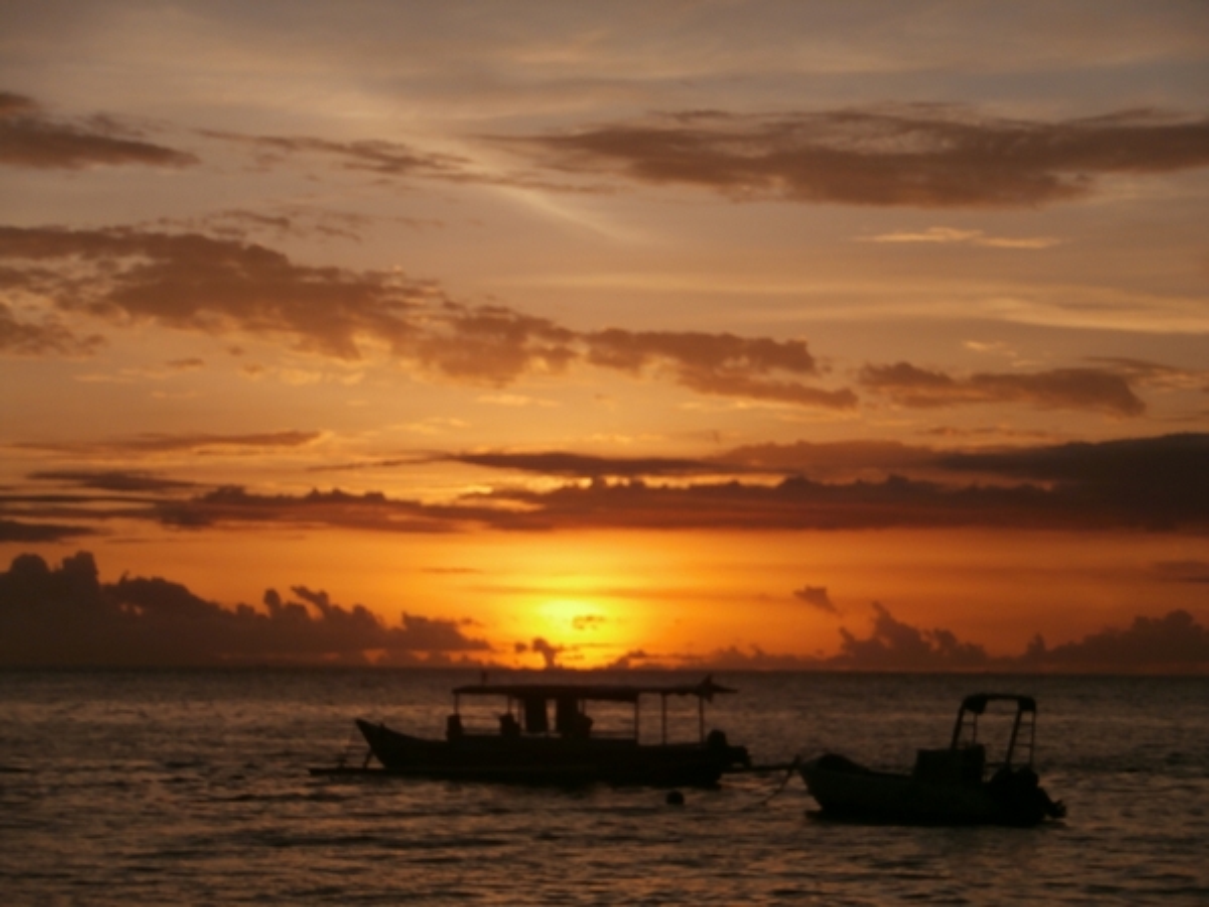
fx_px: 3842
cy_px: 454
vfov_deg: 13.5
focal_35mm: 110
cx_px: 604
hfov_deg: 17.9
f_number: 5.4
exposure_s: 1/500
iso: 100
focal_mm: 19.54
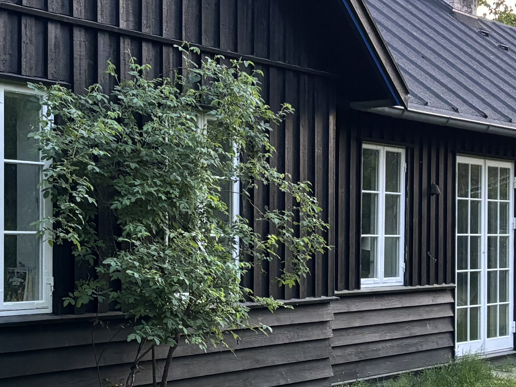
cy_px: 267
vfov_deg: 16.7
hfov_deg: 22.3
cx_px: 247
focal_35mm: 88
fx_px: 1312
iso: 500
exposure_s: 1/60
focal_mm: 5.96
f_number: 1.6
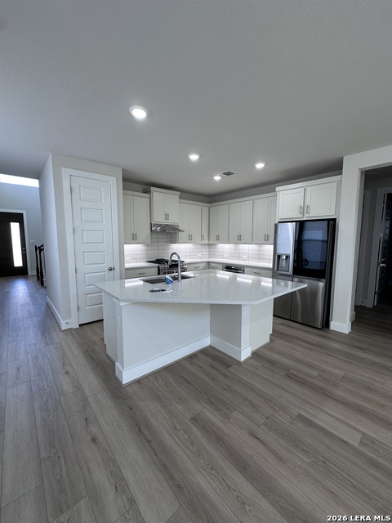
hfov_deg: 85.7
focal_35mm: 14
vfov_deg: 102.1
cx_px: 196
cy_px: 262
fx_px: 211
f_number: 2.2
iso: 80
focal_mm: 2.22
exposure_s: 1/120
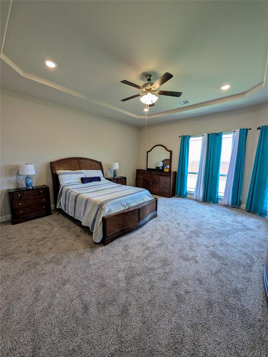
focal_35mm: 12
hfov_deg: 94.6
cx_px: 134
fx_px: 124
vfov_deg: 110.5
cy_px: 178
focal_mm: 2.02
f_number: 1.7
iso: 91
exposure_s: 1/120
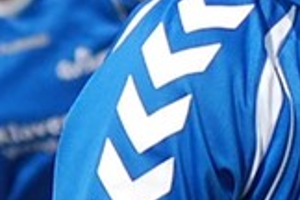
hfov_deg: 2.5
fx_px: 6709
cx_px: 917
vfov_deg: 1.7
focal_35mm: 805
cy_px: -22
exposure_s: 1/1000
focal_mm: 85
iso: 200
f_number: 4.5
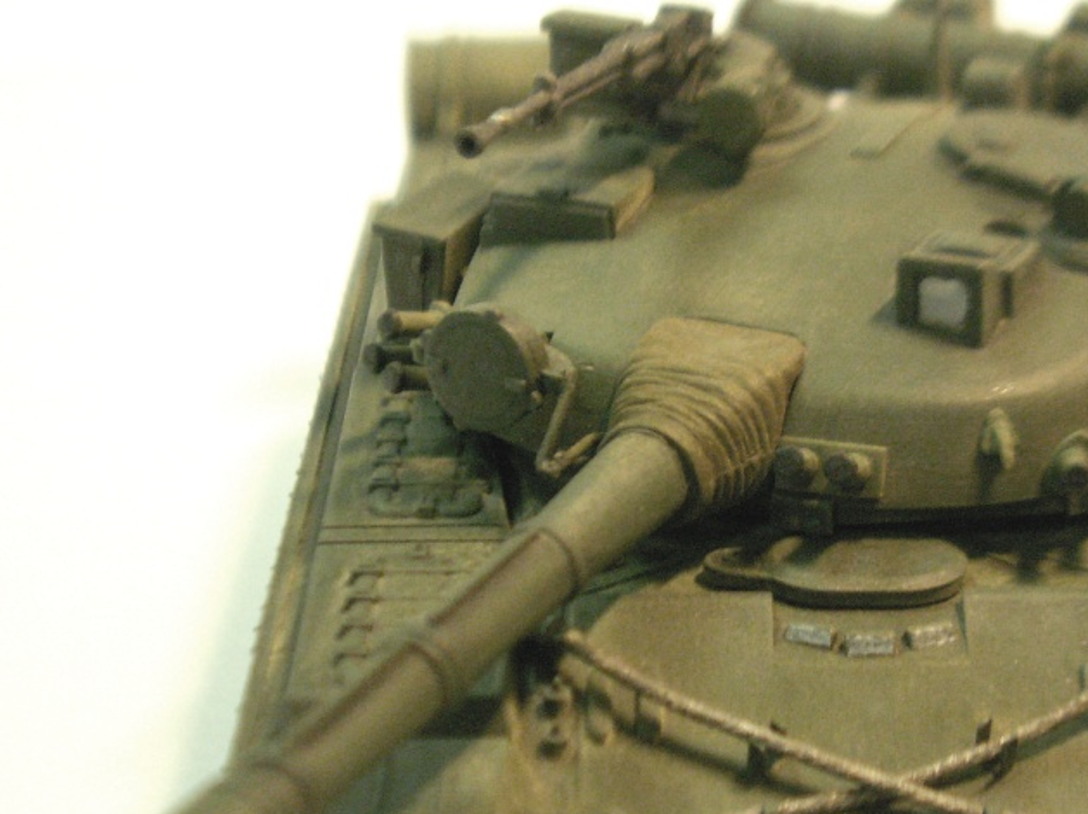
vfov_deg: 14.6
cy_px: 553
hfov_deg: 19.3
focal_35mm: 101
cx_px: 844
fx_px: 3173
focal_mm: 10.28
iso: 160
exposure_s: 1/15
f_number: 3.2
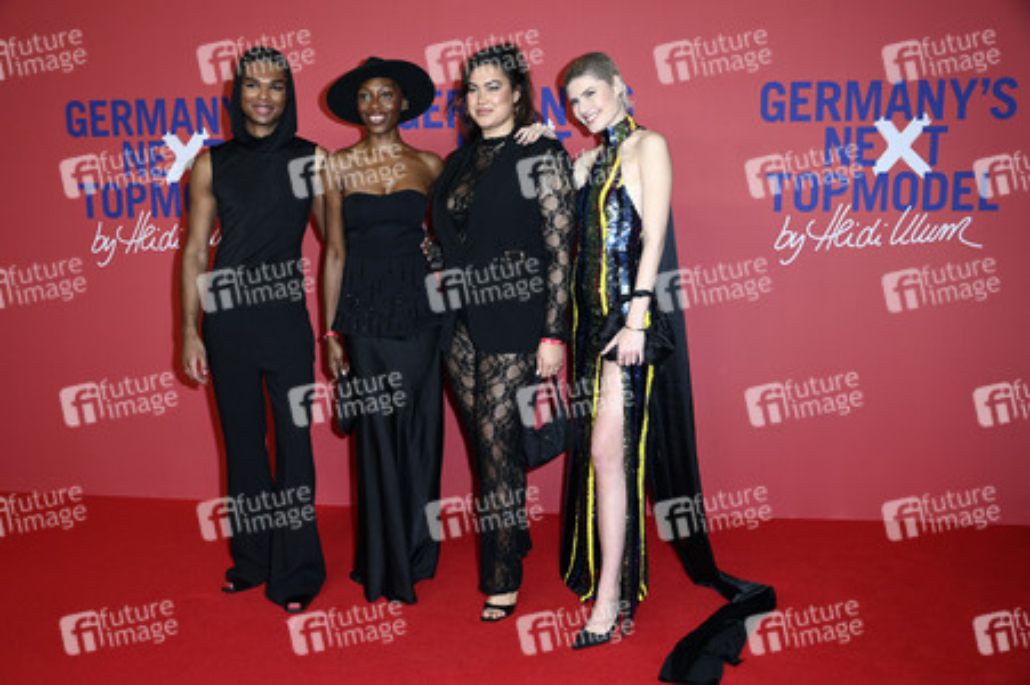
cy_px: 342
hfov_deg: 58.8
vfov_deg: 41.1
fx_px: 915
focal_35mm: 32
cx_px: 515
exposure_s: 1/200
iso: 640
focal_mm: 32
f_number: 5.6
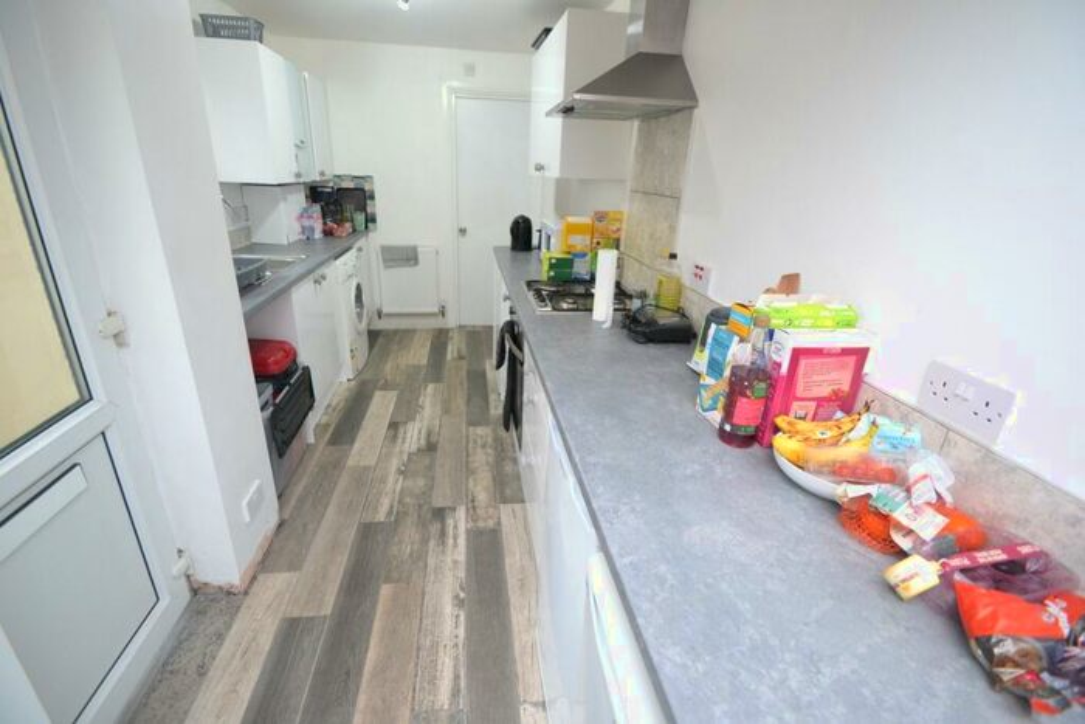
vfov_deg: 77.4
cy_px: 362
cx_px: 542
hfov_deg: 100.4
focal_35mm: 15
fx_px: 452
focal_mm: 10
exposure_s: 1/60
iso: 1250
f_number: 3.5
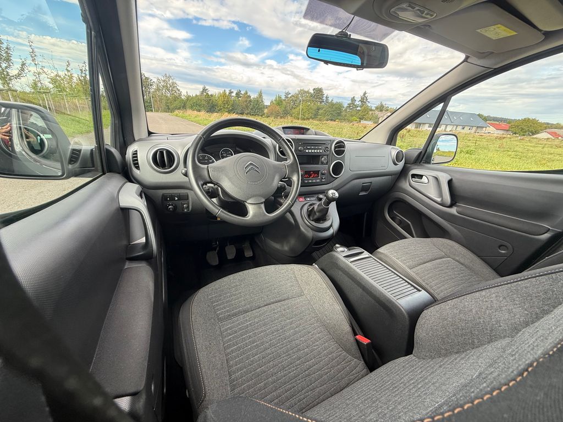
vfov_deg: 85.7
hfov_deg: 102.1
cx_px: 282
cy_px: 211
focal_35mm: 14
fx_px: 228
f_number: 2.2
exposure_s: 1/99
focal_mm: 2.22
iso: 64
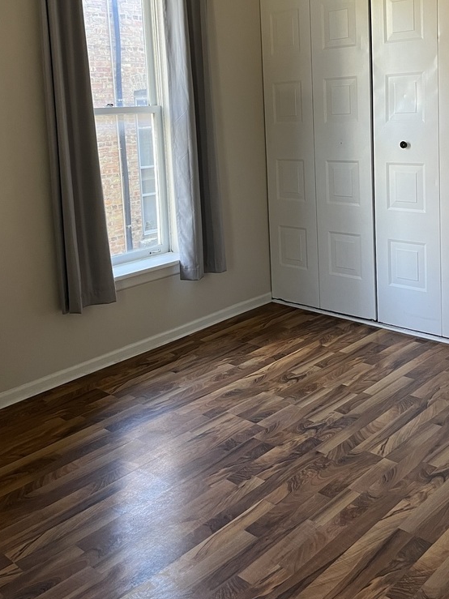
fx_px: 657
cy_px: 164
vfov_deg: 47.5
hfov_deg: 37.7
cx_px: 242
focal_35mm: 38
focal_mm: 5.1
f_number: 1.6
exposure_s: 1/60
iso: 160
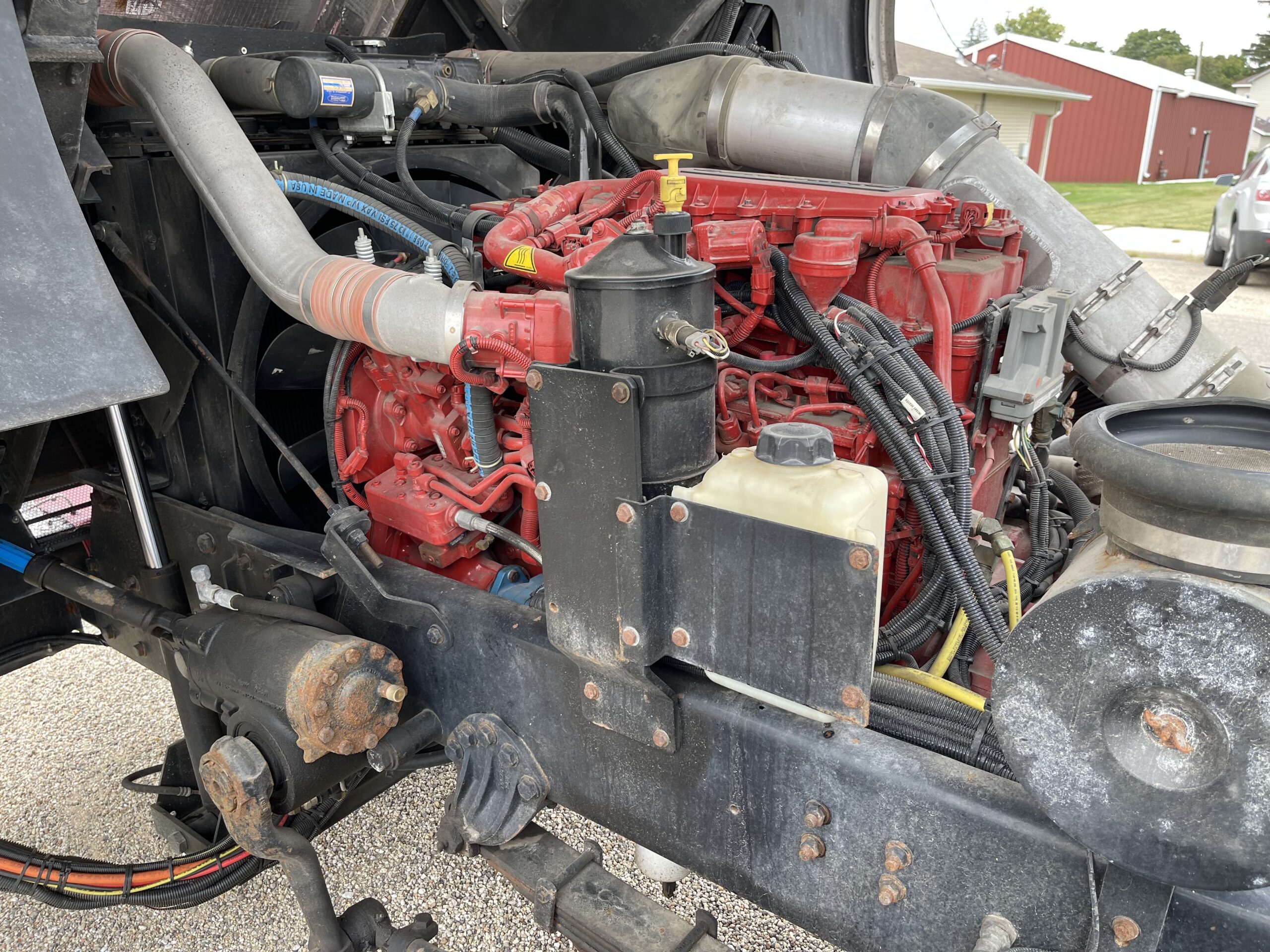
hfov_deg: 67.3
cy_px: 476
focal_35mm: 26
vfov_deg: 53.1
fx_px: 954
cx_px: 635
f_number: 1.6
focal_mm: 5.1
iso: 32
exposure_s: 1/165
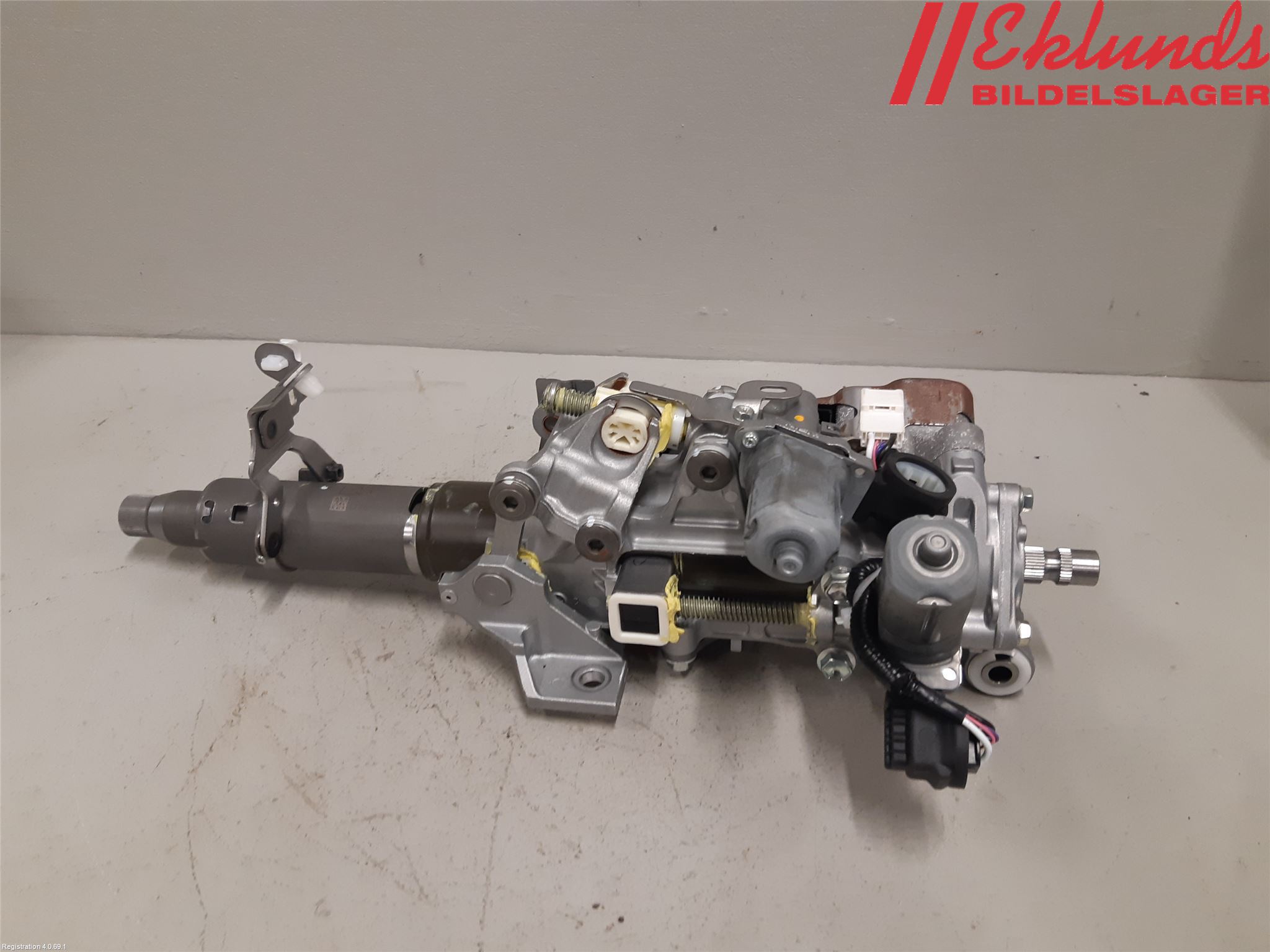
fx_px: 954
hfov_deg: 67.3
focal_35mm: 26
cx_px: 635
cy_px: 476
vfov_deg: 53.1
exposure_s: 1/50
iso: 125
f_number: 1.7
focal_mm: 3.93
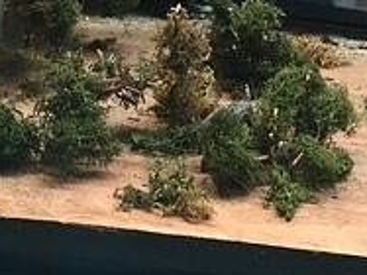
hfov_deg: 15.8
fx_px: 1314
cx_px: 106
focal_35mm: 124
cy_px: -134
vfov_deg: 11.5
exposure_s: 1/33
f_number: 2.2
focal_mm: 4.15
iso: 160
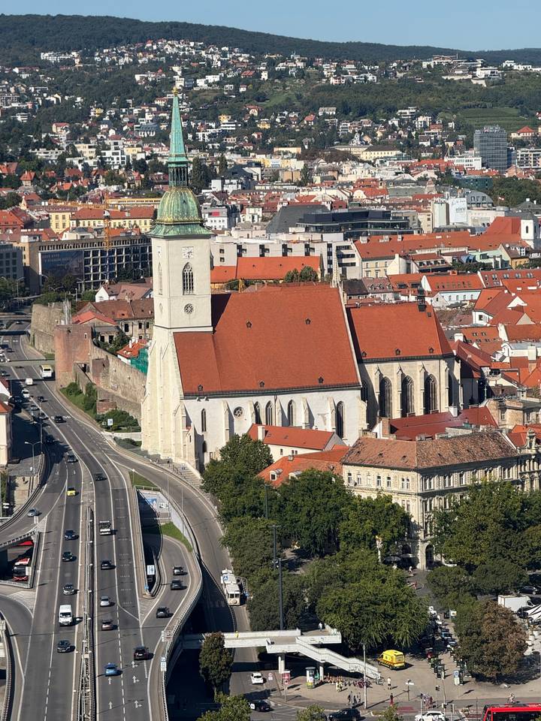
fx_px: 2501
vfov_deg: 16.4
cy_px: 360
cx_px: 270
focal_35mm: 120
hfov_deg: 12.3
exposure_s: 1/1969
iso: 50
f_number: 2.8
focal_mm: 15.66
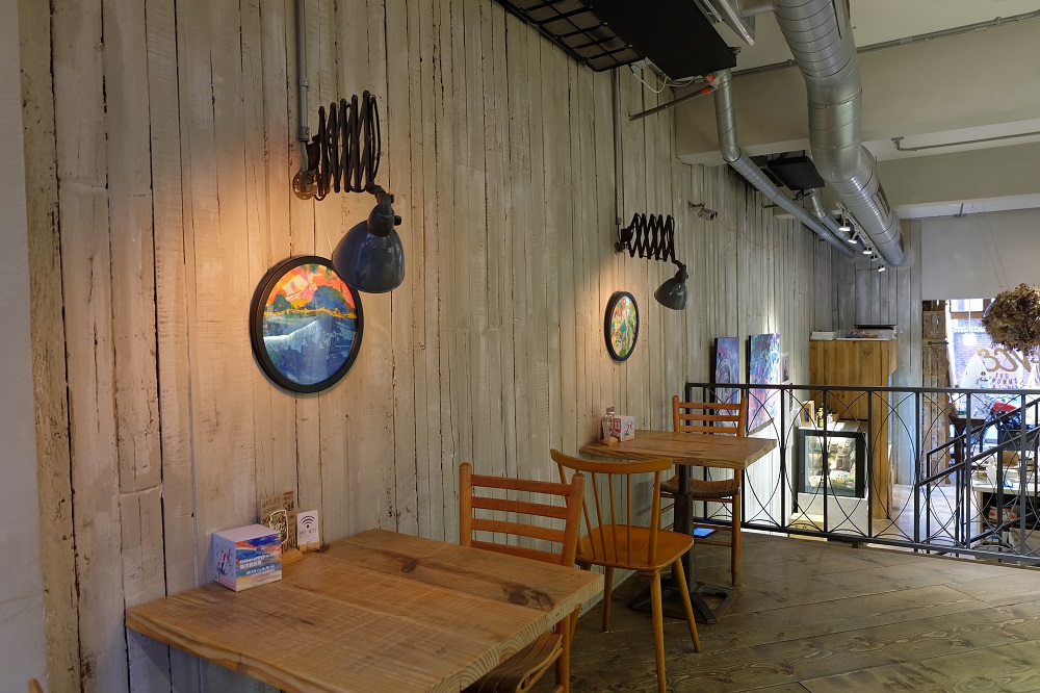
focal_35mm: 24
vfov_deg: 53.1
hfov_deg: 73.8
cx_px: 520
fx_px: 693
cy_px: 346
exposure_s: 1/7
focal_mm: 16
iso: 320
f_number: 3.5
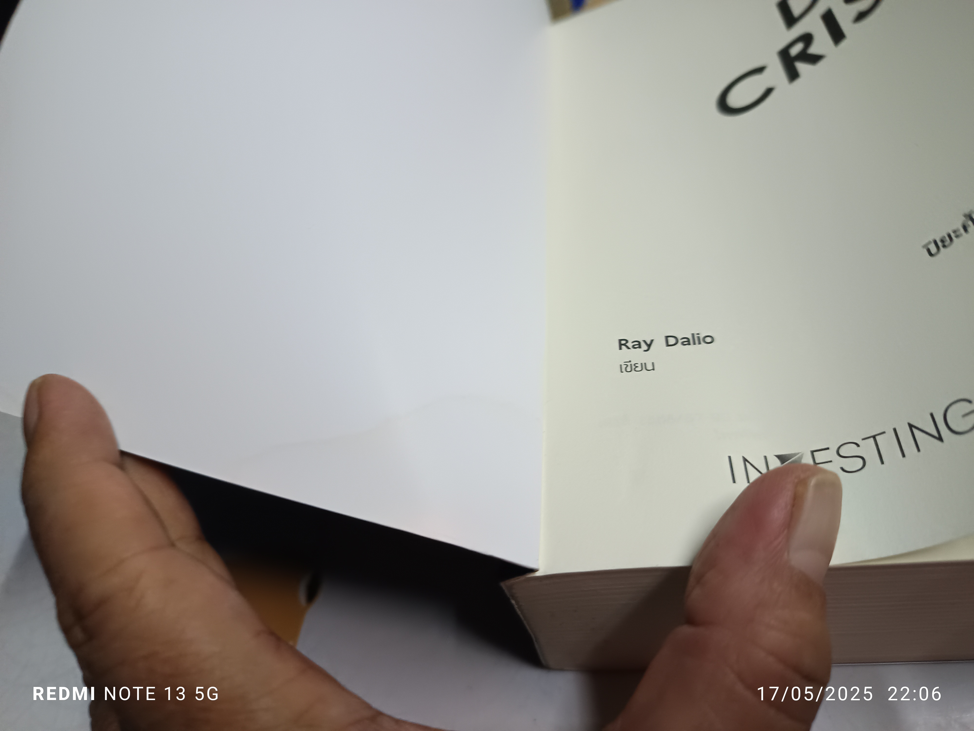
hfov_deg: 71.6
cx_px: 487
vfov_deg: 56.8
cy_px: 366
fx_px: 675
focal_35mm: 24
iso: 850
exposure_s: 1/33.3
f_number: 1.7
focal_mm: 5.31
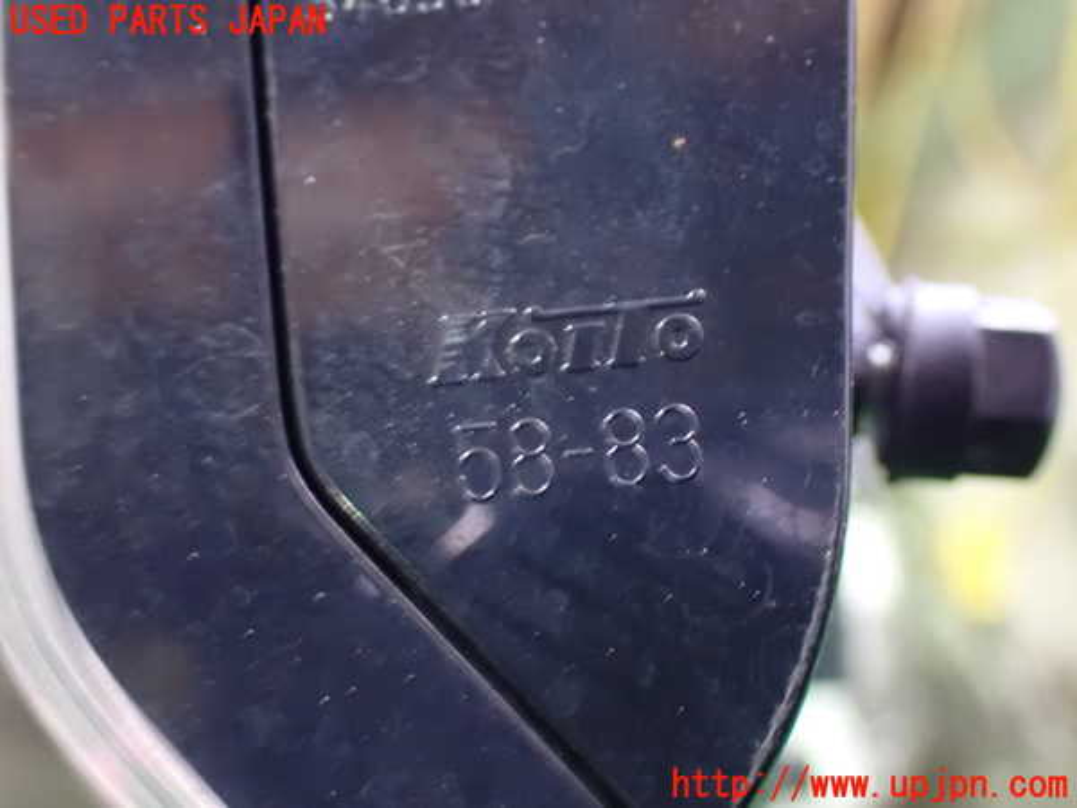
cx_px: 538
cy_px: 404
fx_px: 1462
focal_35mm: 47
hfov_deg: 40.4
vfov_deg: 30.9
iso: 1600
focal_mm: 8.4
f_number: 3.1
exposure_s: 1/15
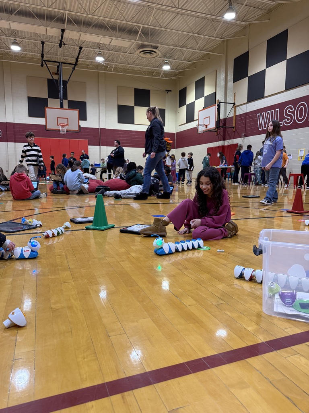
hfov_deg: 56.8
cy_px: 206
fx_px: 286
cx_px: 154
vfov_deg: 71.6
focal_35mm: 24
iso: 250
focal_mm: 6.76
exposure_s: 1/60
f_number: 1.78
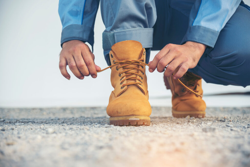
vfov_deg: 14.0
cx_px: 125
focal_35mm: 98
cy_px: 84
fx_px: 681
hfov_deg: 20.8
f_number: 4.5
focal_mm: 98
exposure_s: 1/100
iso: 100
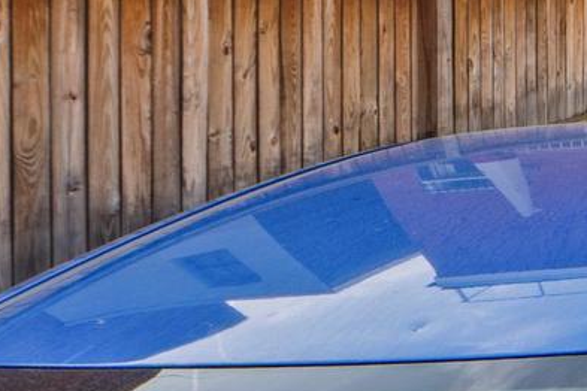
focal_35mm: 55
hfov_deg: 21.8
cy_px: -124
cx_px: 1068
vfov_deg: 22.0
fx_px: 897
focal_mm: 10
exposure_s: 1/10
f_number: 9
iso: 100
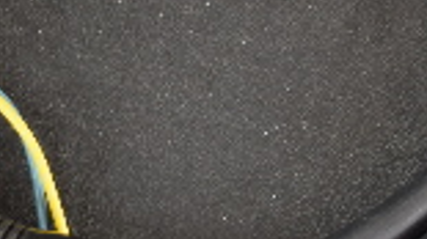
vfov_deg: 6.2
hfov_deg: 11.0
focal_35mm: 195
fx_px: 2207
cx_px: 121
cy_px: -32
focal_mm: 30
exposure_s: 1/80
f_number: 4.2
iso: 400
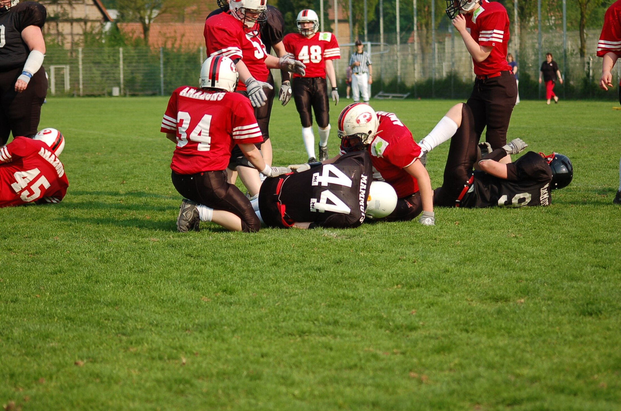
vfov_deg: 10.6
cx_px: 310
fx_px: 2221
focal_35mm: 129
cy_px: 206
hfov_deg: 15.9
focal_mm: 86
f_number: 4
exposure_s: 1/1000
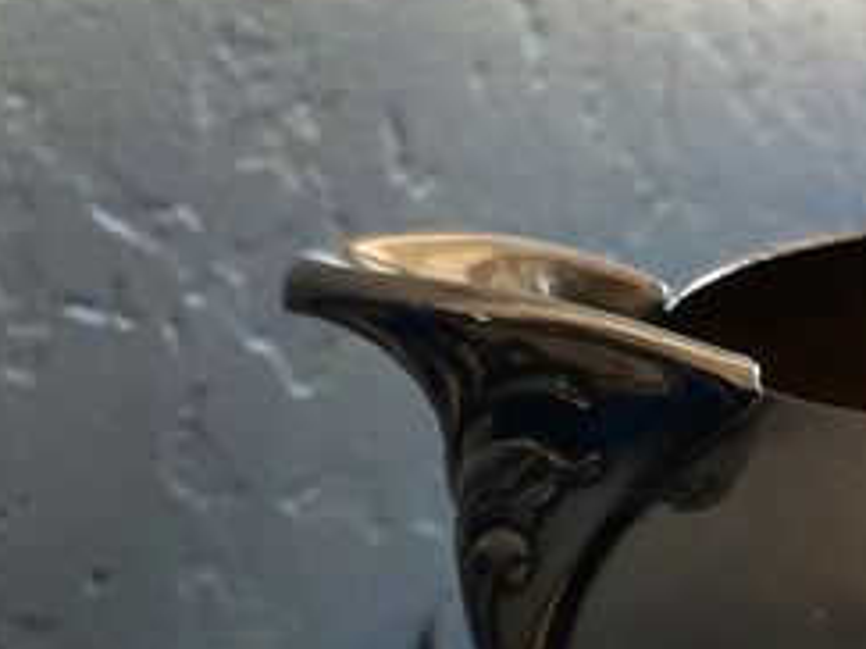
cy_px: 751
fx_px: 2776
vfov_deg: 13.0
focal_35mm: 111
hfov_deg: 17.3
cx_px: 870
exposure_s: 1/30
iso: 40
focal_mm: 4.12
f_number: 2.2
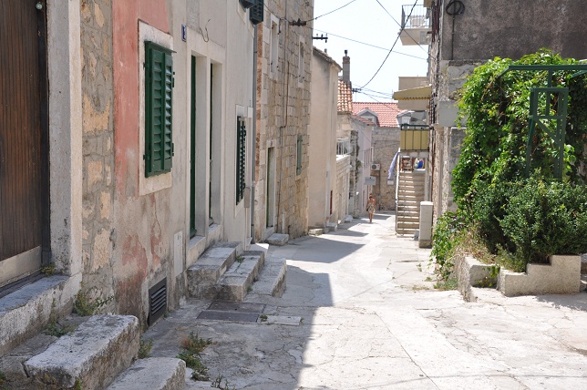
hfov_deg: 41.2
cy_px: 195
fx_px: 782
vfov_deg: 28.0
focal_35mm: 48
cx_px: 294
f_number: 8
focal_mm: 32
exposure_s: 1/250
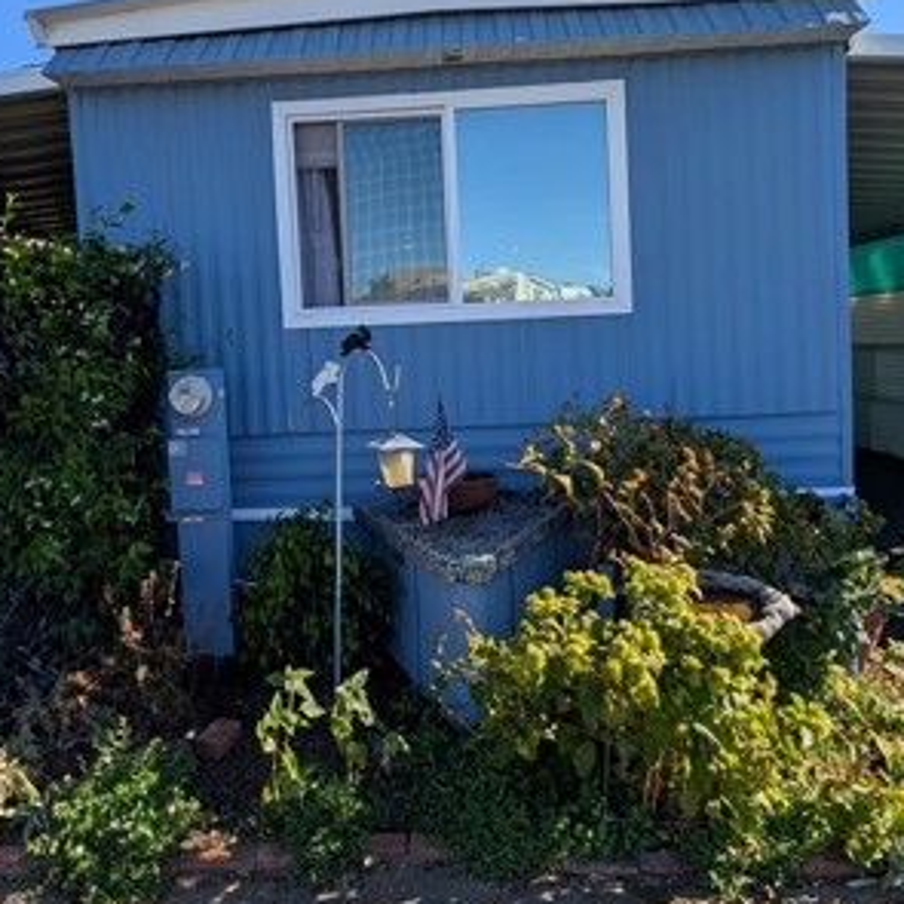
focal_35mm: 23
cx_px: 420
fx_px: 680
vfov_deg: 66.8
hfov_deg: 67.2
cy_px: 378
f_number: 1.7
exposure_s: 1/2545
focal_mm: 2.02
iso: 55
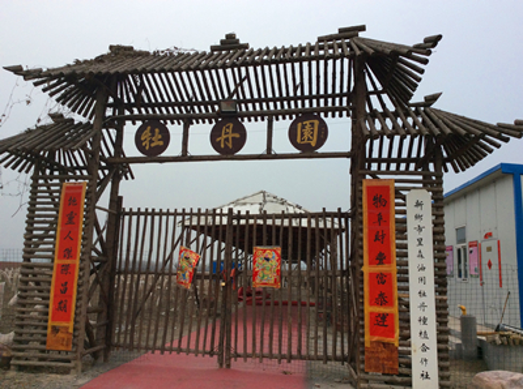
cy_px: 194
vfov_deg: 44.0
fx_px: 482
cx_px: 262
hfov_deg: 56.9
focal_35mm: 32
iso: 32
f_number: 2.4
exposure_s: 1/829
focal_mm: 3.3
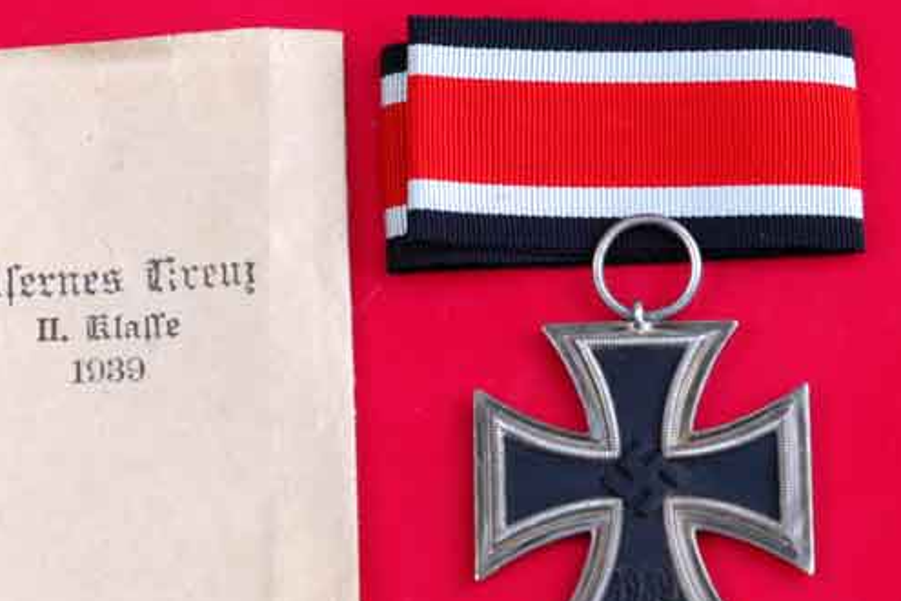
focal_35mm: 191
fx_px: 4770
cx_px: 364
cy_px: 348
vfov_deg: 7.2
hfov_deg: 10.8
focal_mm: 105
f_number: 18
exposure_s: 1/160
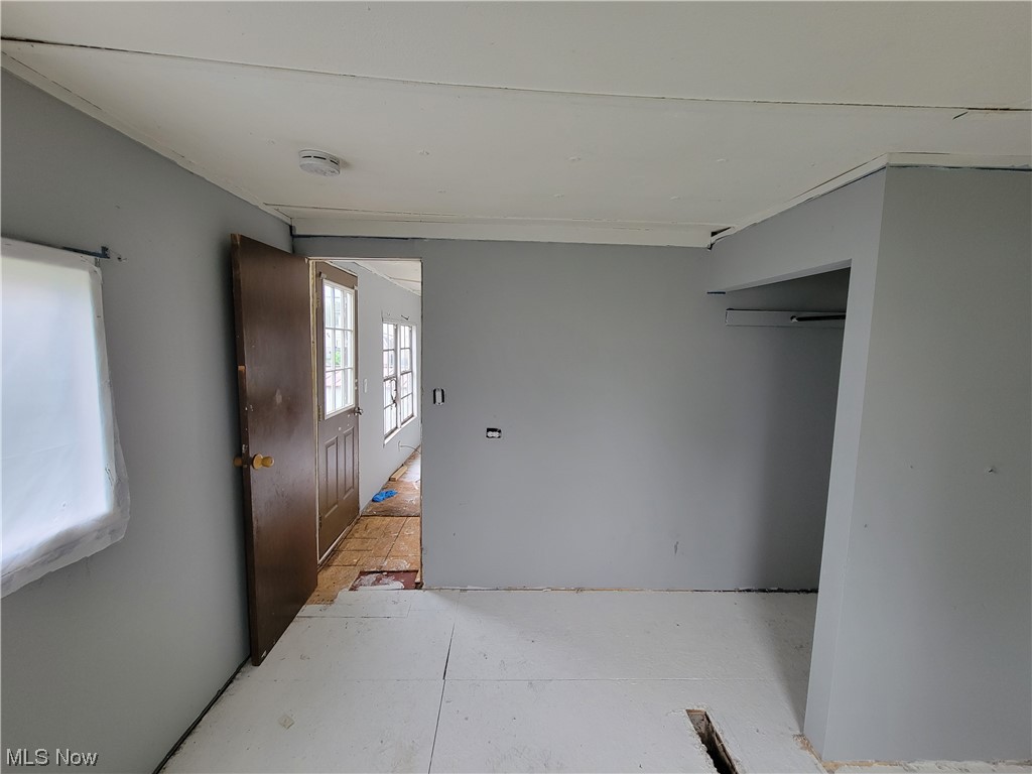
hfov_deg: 106.2
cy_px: 387
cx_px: 516
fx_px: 388
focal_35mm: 13
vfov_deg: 89.9
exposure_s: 1/60
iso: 200
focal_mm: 2.2
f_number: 2.2
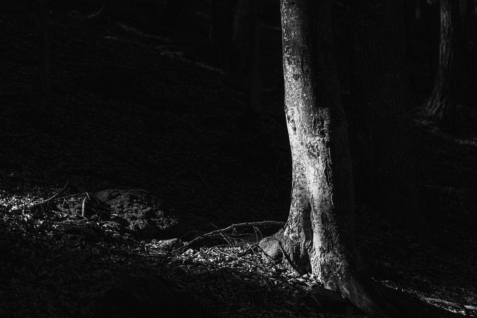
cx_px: 238
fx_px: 1126
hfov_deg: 23.9
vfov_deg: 16.1
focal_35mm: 85
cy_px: 159
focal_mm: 85
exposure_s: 1/640
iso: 100
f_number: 2.8
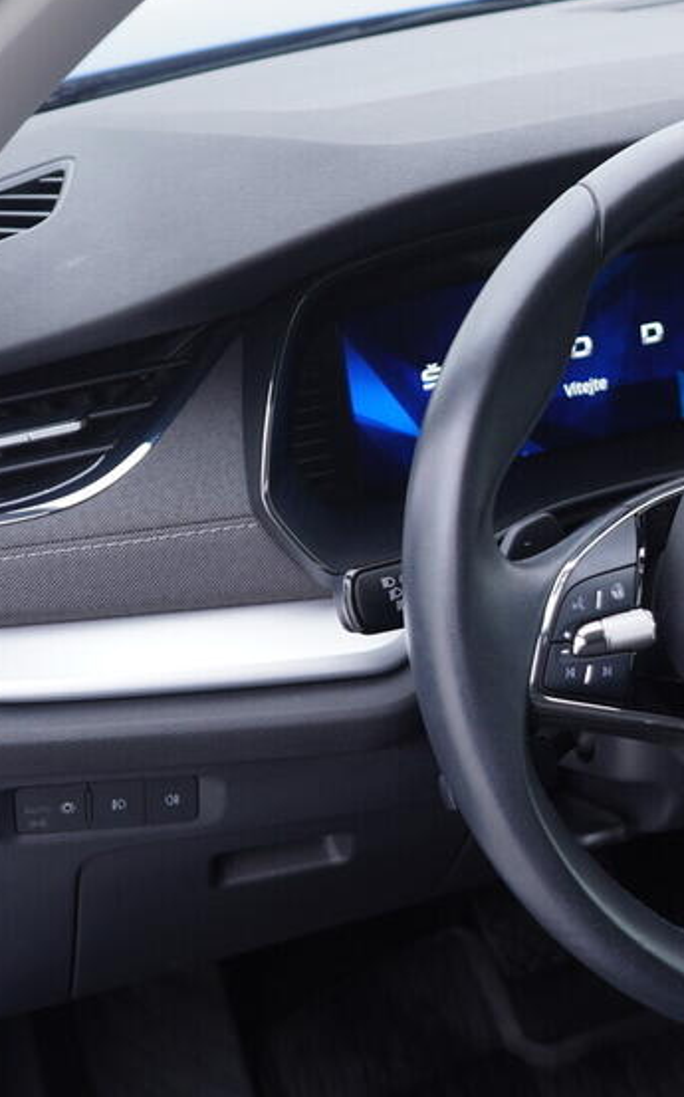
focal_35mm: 68
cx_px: 747
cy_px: 570
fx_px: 2031
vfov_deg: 30.2
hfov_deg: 18.4
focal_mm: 24
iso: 160
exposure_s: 1/40
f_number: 2.8
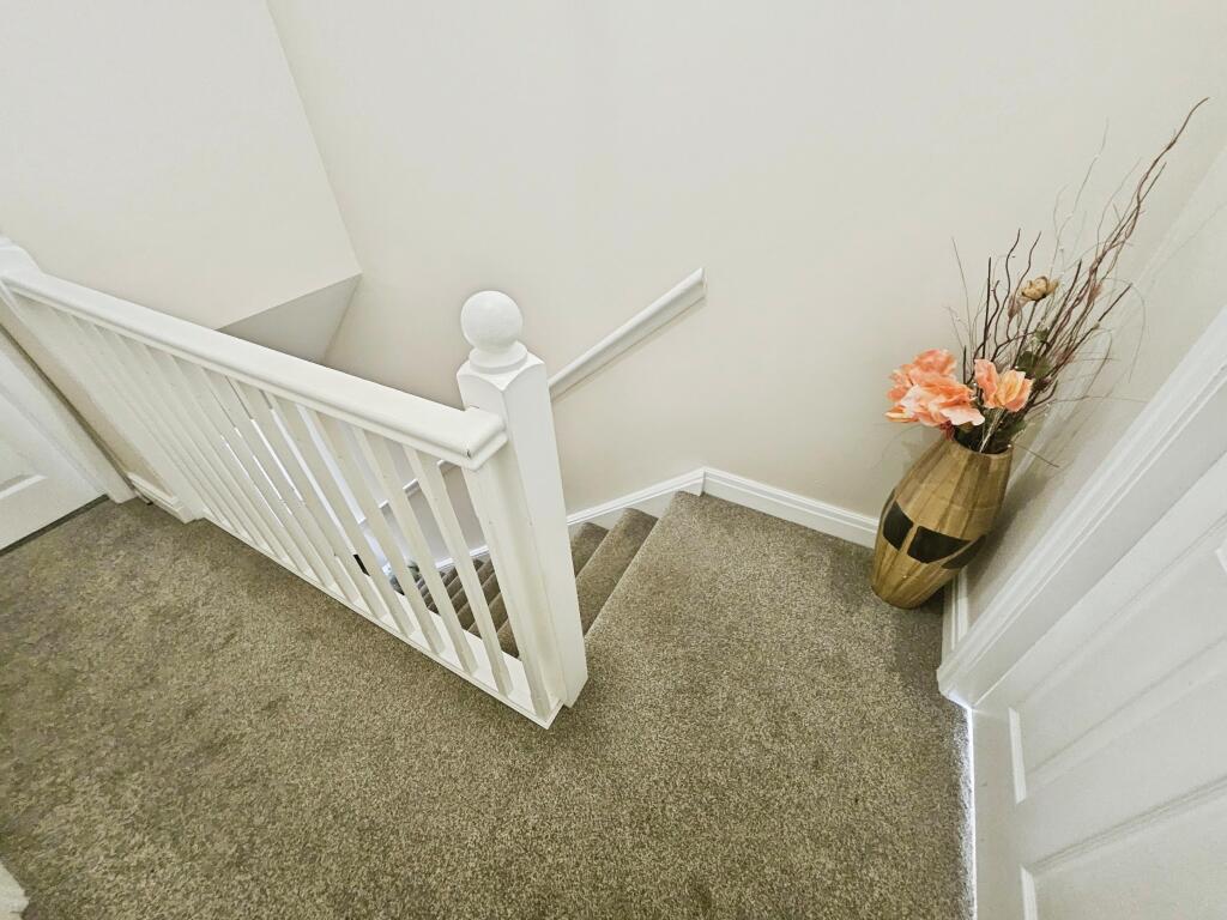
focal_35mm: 13
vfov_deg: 89.9
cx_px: 614
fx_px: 461
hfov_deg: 106.2
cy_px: 460
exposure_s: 1/50
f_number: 2.2
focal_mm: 1.7
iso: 400
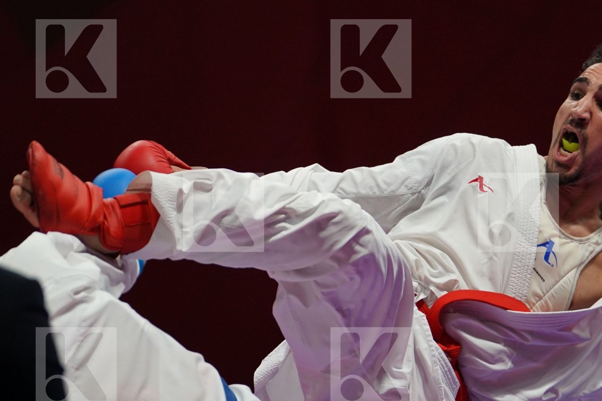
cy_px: 212
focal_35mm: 511
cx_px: 371
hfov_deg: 4.0
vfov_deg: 2.7
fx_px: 8545
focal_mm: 262
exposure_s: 1/1000
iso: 1600
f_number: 4
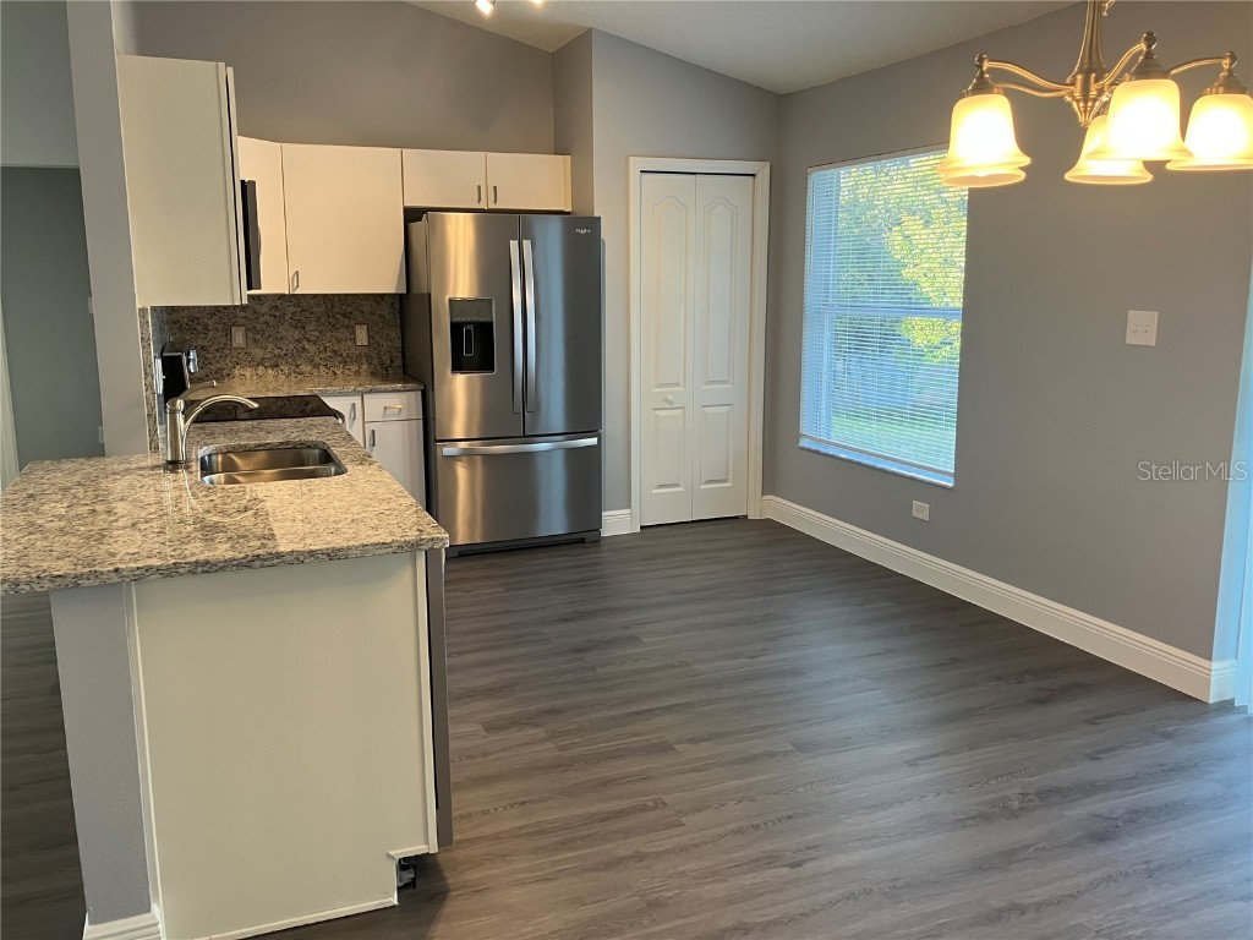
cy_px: 470
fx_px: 1014
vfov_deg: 49.7
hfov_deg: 63.4
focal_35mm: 28
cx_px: 626
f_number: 1.8
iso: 64
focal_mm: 3.99
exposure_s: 1/60
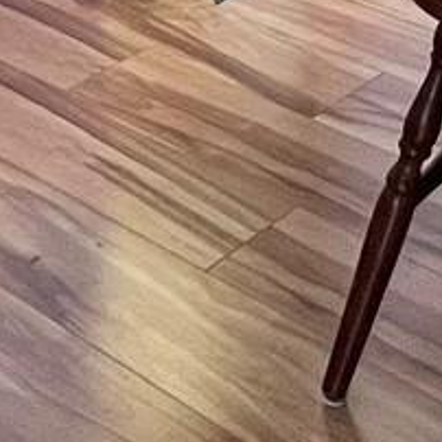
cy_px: -626
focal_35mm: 91
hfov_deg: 18.4
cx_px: 486
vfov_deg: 13.6
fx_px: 1315
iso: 160
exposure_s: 1/120
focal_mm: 1.57
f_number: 1.8
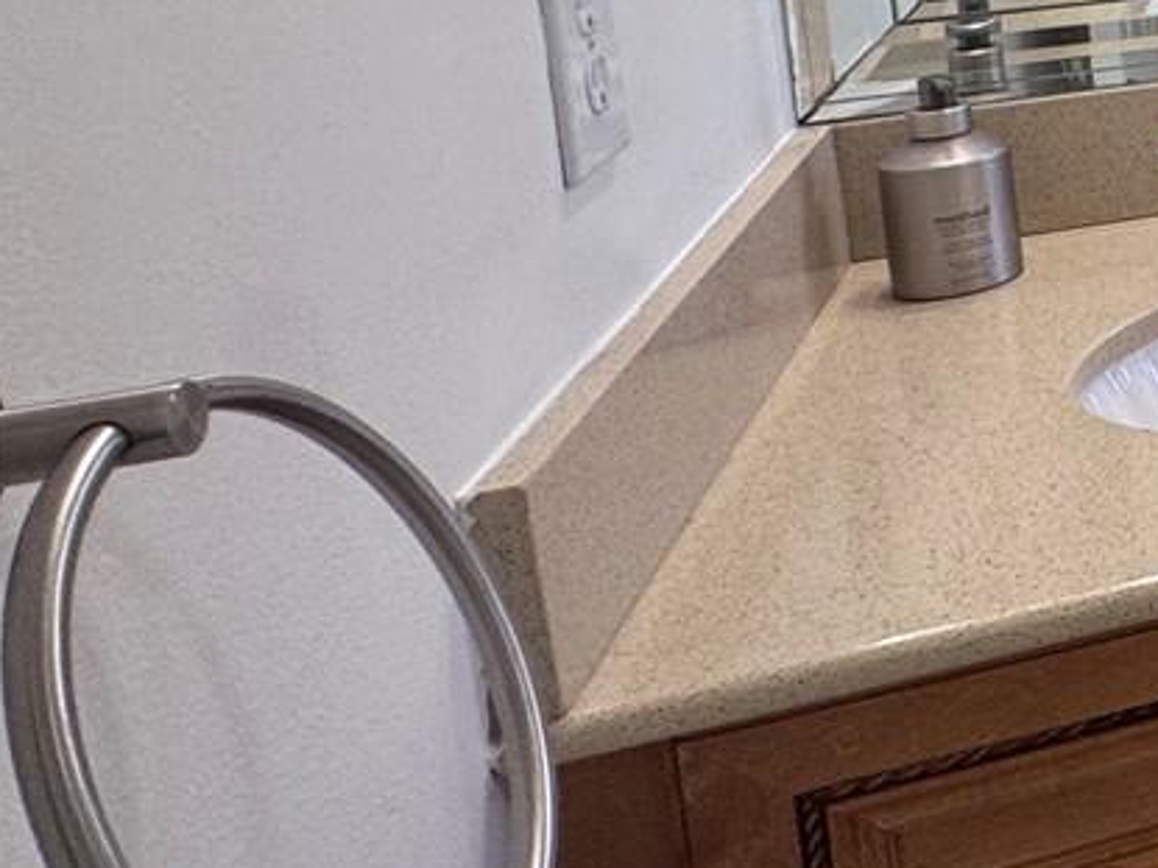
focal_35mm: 54
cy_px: -142
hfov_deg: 20.4
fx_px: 1806
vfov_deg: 24.7
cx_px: 2221
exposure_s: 1/120
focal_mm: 2.22
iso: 160
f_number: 2.2
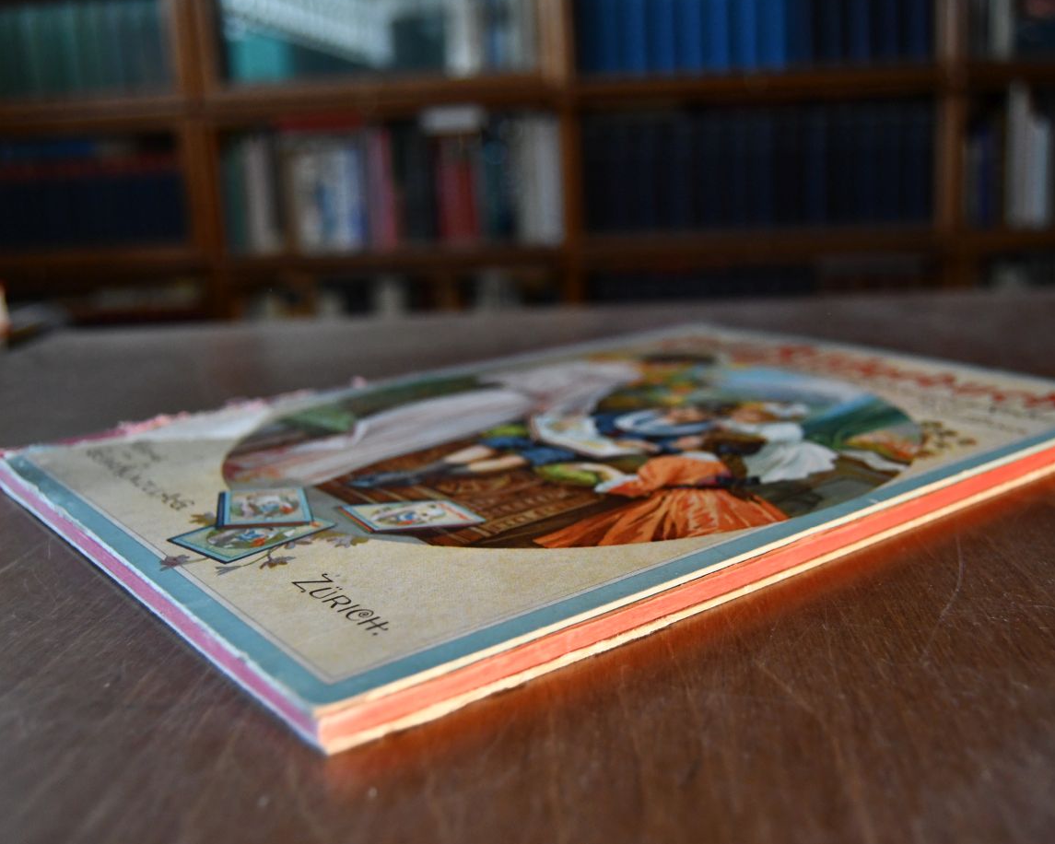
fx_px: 1218
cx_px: 600
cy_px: 418
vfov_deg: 38.2
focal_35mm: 39
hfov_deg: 46.7
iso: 2000
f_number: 3.8
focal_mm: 23
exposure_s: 1/125
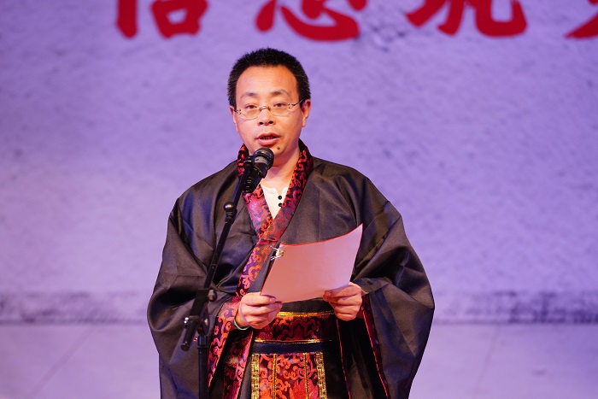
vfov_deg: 6.1
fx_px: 3738
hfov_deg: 9.1
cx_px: 299
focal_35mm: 225
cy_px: 200
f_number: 2.8
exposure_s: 1/250
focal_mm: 150
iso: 1000
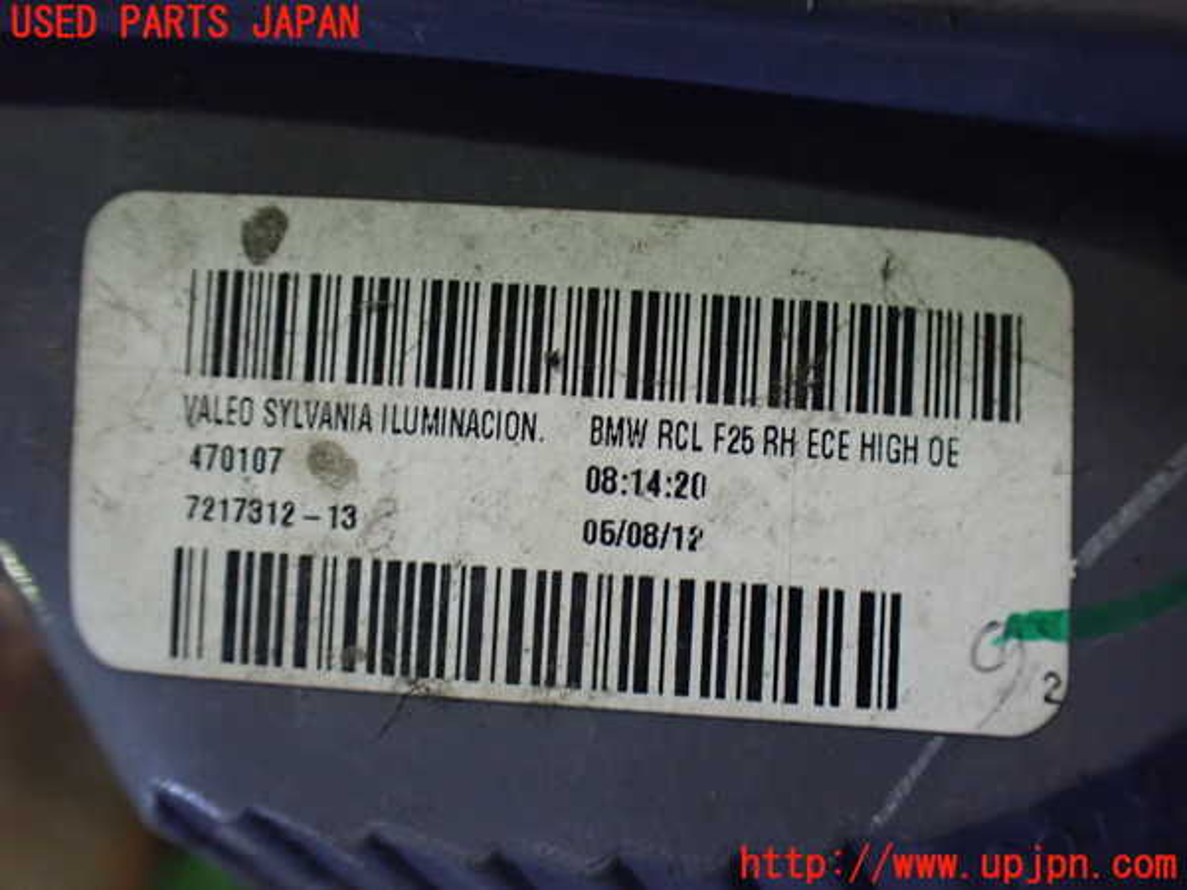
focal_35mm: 30
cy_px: 445
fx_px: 1029
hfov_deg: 60.0
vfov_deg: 46.8
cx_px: 594
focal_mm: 5.4
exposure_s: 1/80
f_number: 2.3
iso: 800
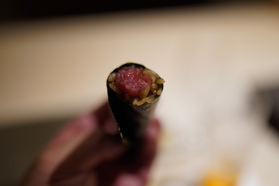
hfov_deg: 54.4
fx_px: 271
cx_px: 140
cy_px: 93
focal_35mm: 35
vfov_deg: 37.8
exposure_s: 1/40
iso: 100
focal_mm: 35
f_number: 1.4
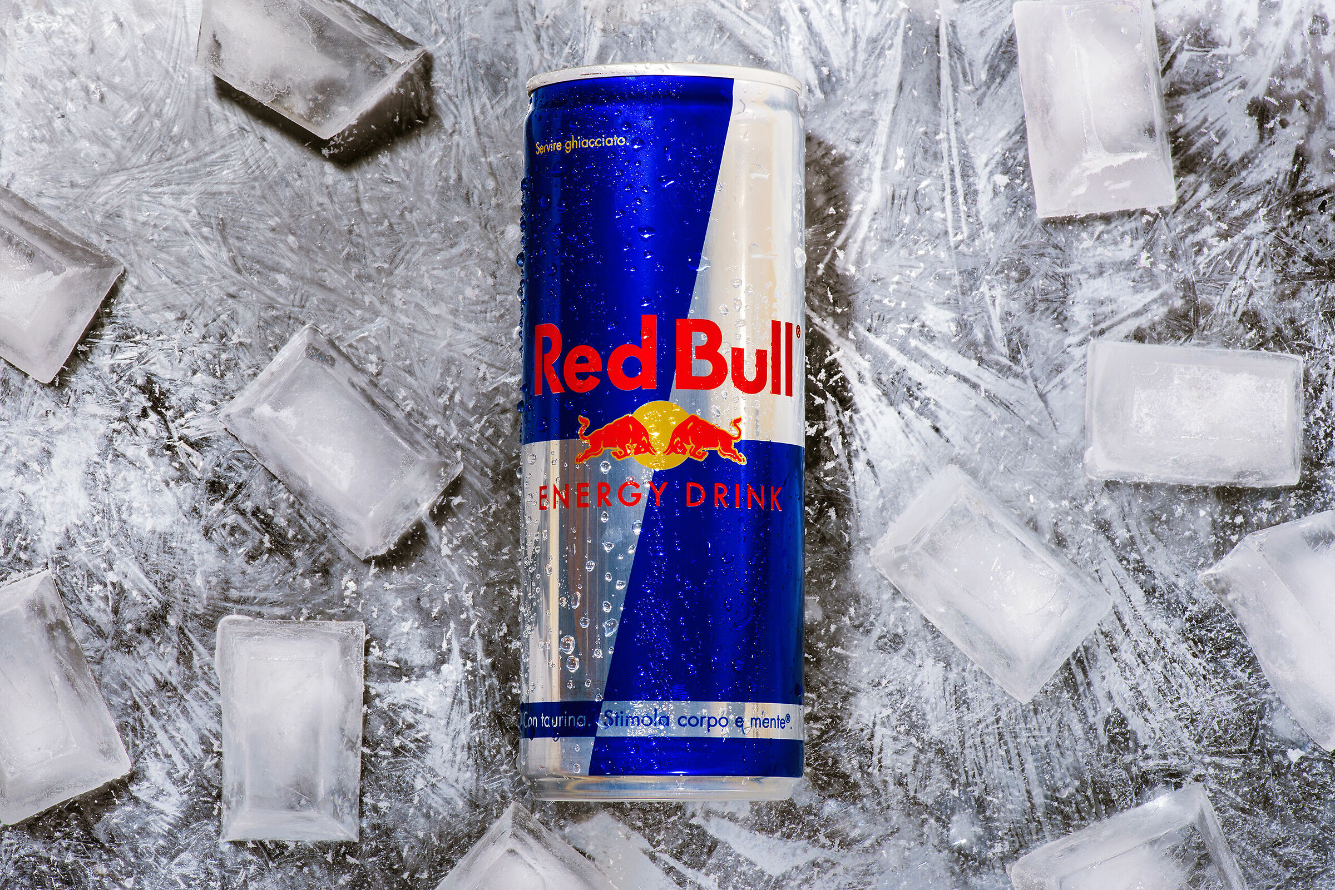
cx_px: 668
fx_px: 3894
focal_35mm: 105
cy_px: 445
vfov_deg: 13.0
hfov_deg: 19.5
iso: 64
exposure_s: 1/200
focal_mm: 105
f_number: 18
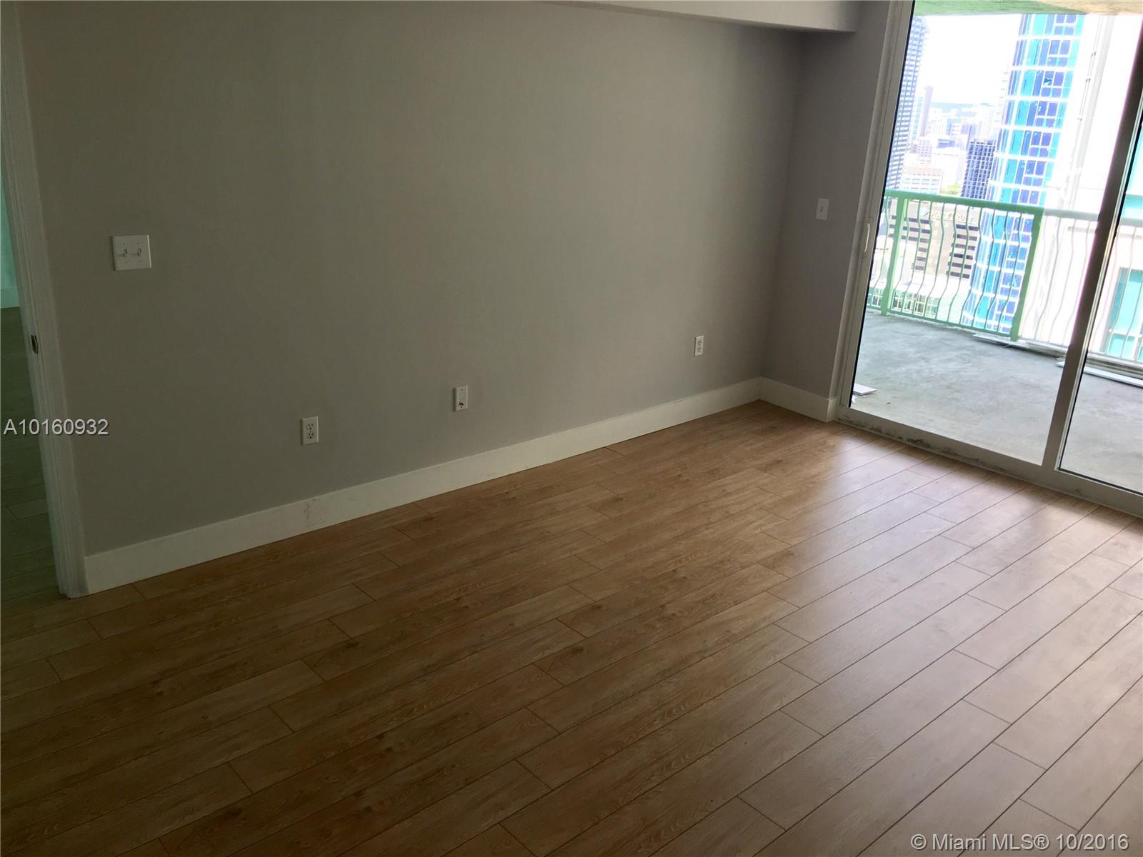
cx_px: 572
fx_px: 958
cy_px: 428
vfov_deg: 48.2
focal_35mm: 29
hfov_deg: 61.7
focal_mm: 4.15
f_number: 2.2
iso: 32
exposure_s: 1/60
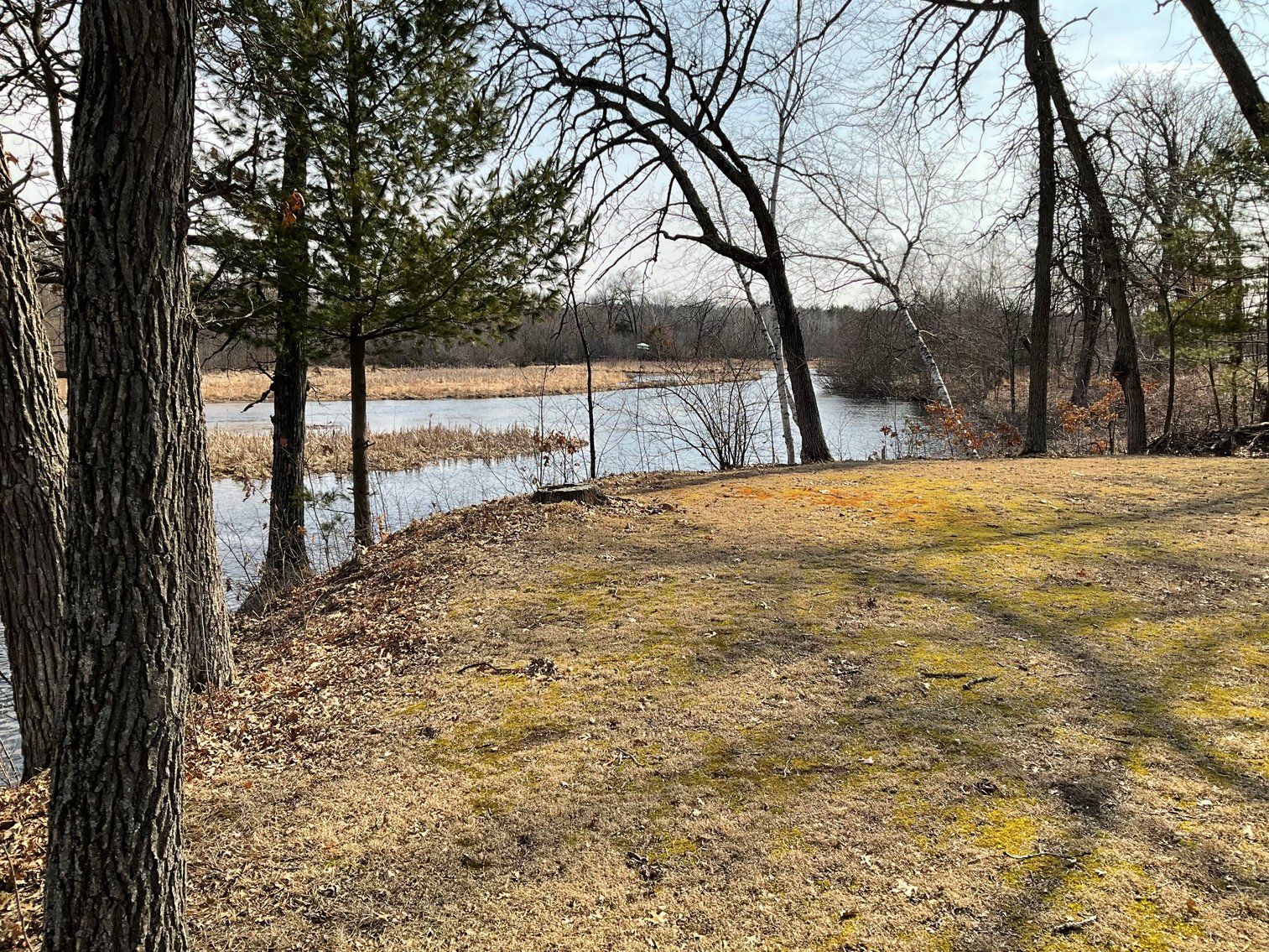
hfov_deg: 61.7
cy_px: 476
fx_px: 1063
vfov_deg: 48.2
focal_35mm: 29
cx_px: 634
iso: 25
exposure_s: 1/1451
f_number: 1.8
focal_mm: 3
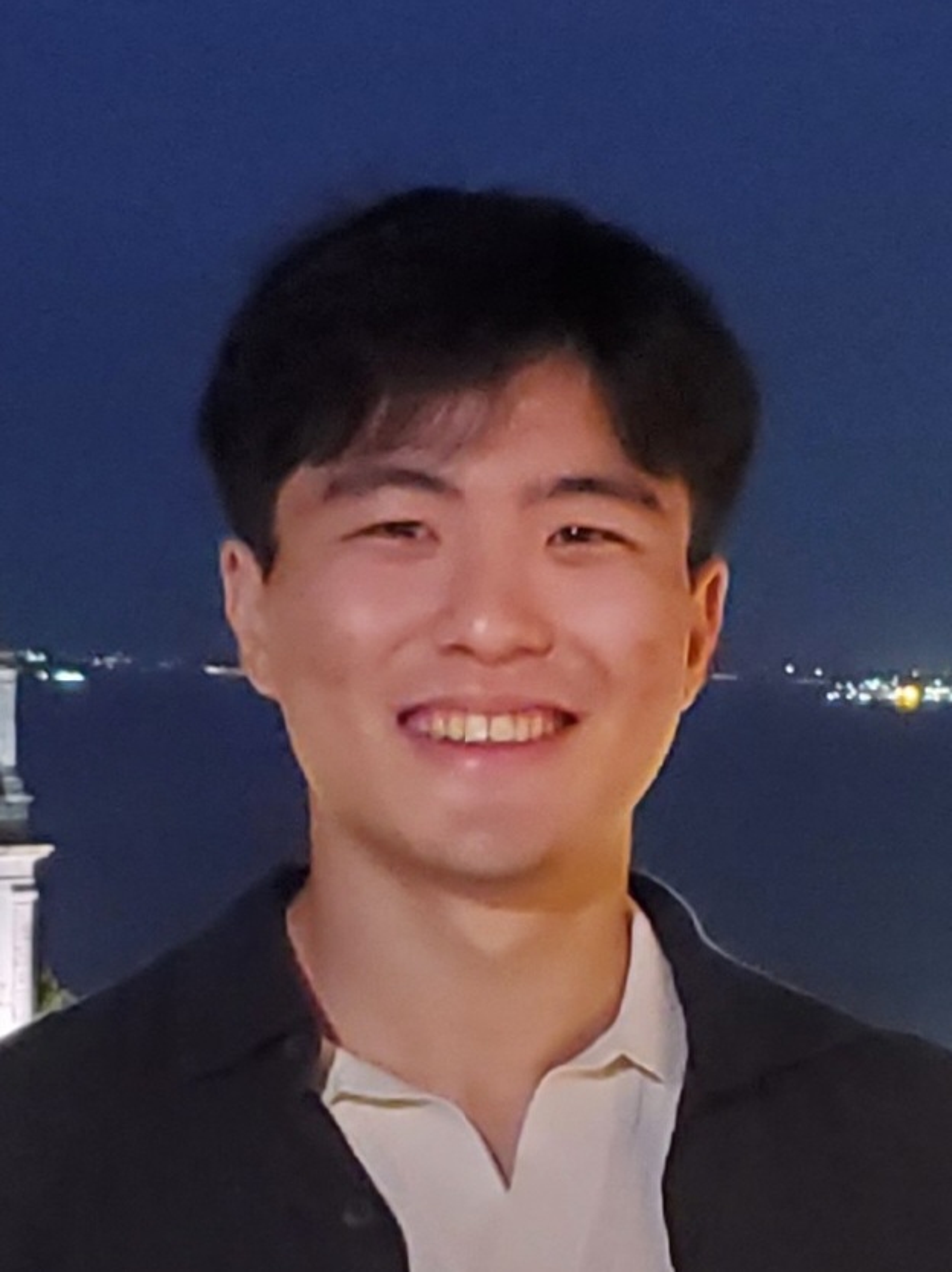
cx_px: 476
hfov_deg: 53.0
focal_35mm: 26
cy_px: 636
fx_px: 955
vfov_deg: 67.3
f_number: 1.5
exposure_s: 1/11
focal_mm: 4.3
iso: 640
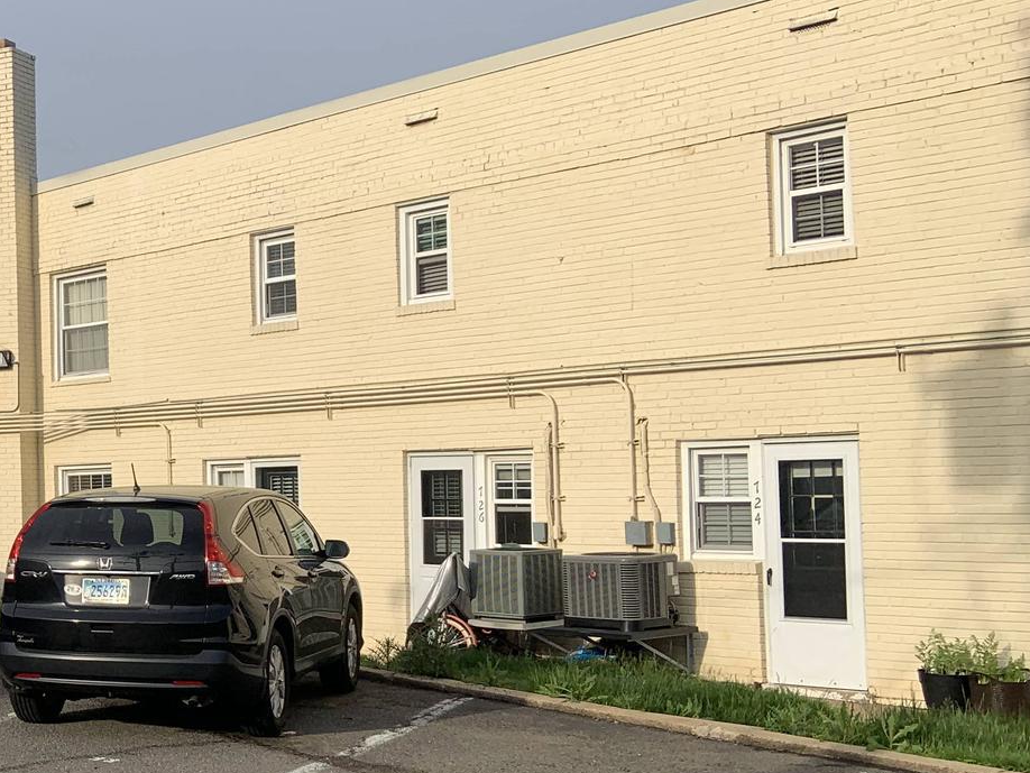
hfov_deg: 30.3
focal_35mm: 58
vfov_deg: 25.2
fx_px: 1726
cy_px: 466
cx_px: -56
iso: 25
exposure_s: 1/2545
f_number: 1.8
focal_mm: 4.2
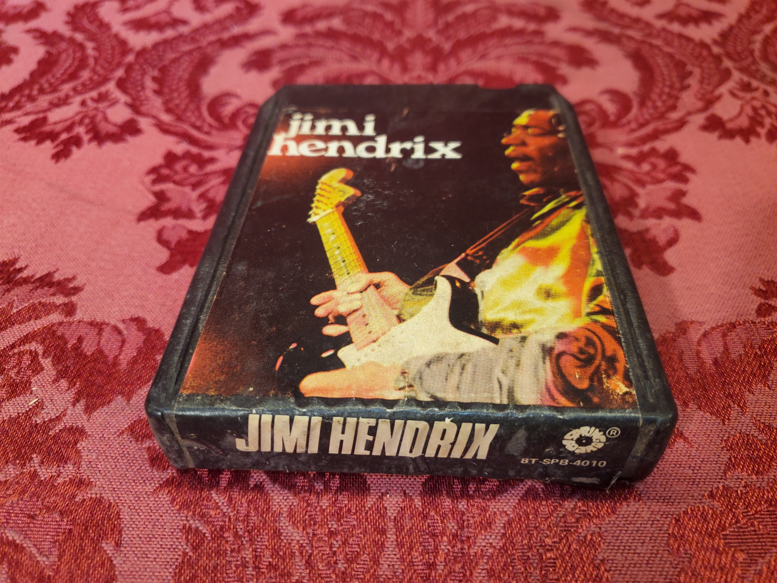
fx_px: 584
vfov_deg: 53.1
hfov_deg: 67.3
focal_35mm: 26
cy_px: 292
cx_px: 388
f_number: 1.5
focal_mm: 4.3
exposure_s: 1/120
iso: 200
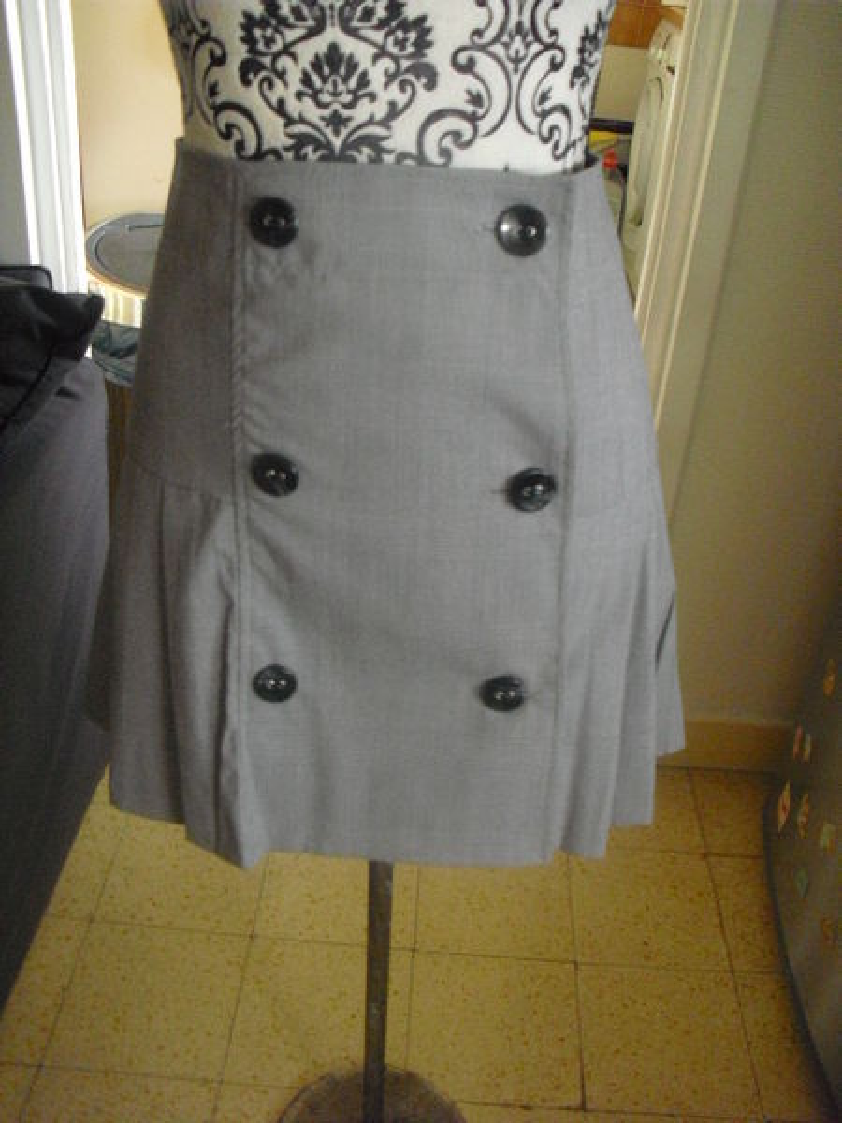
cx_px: 421
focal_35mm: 36
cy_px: 562
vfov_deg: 51.4
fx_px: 1168
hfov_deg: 39.7
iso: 800
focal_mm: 6.3
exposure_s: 1/80
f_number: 3.1
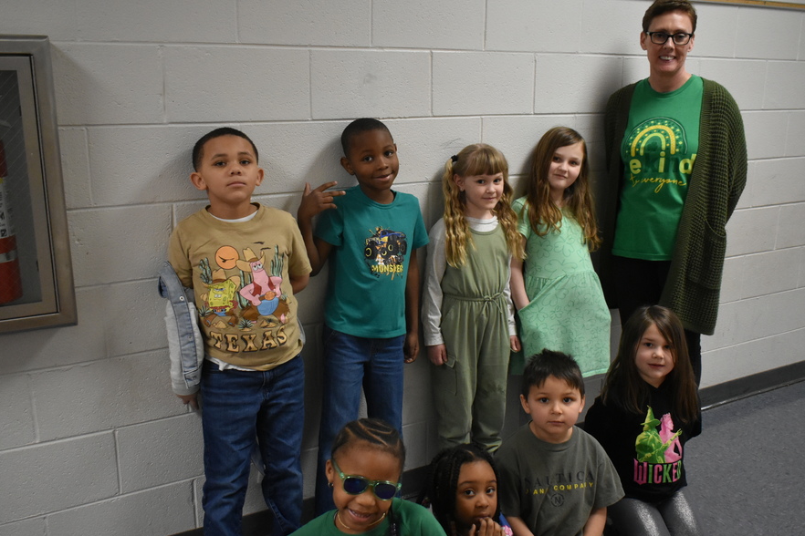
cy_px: 289
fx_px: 818
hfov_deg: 52.4
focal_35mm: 37
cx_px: 402
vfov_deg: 36.3
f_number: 3.8
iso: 2500
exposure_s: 1/125
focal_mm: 21
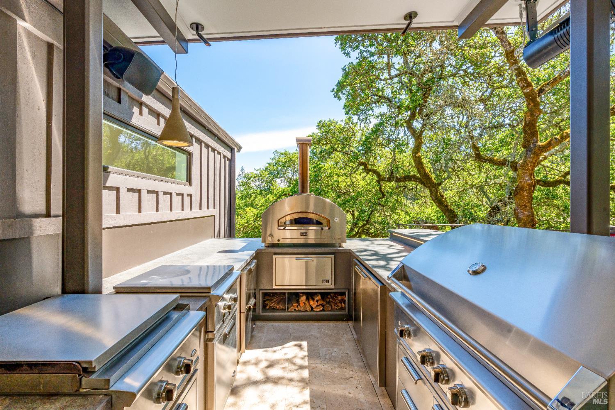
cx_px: 308
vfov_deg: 73.7
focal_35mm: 16
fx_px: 273
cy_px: 205
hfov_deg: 96.7
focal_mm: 16
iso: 400
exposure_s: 1/200
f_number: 11
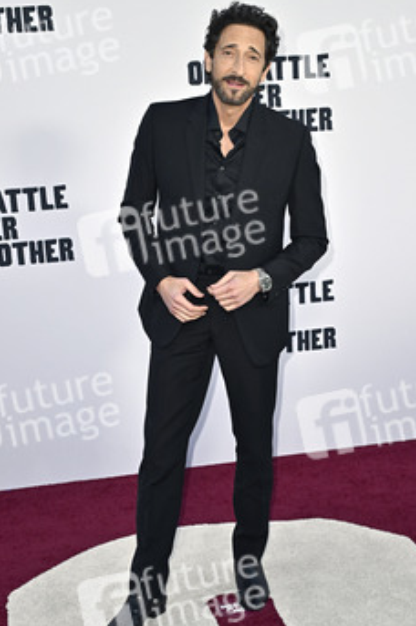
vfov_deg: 35.7
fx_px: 973
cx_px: 224
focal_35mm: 56
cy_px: 325
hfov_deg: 24.1
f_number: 5
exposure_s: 1/320
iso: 800
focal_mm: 48
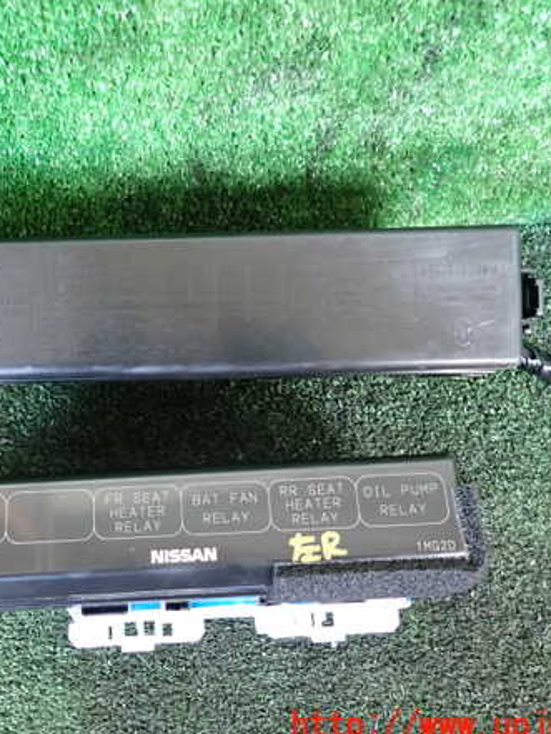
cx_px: 168
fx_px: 721
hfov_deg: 41.1
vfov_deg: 53.9
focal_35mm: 34
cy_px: 373
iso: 500
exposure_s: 1/30
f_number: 2
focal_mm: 4.5
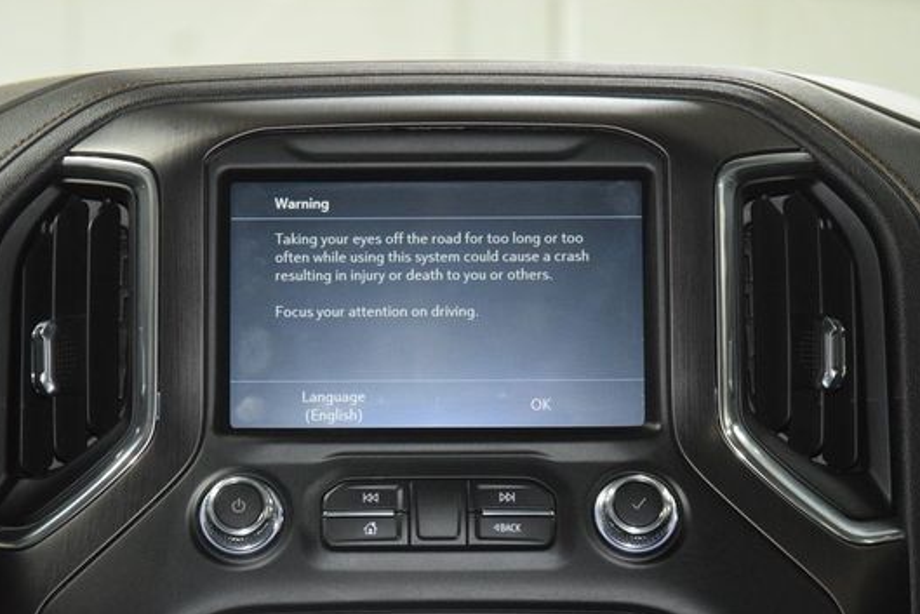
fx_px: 3246
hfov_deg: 16.1
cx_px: 433
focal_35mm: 127
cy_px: 323
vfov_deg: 10.8
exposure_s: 1/50
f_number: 4.5
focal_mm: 70
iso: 3200
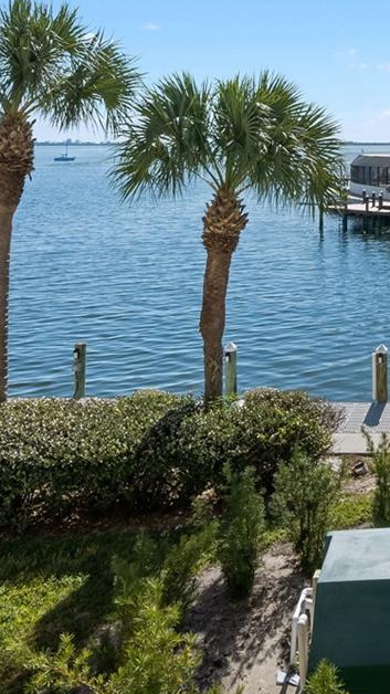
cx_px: 486
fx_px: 760
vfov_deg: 46.5
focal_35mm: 41
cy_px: 141
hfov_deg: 25.4
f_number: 14
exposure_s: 1/160
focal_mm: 15.5
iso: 200
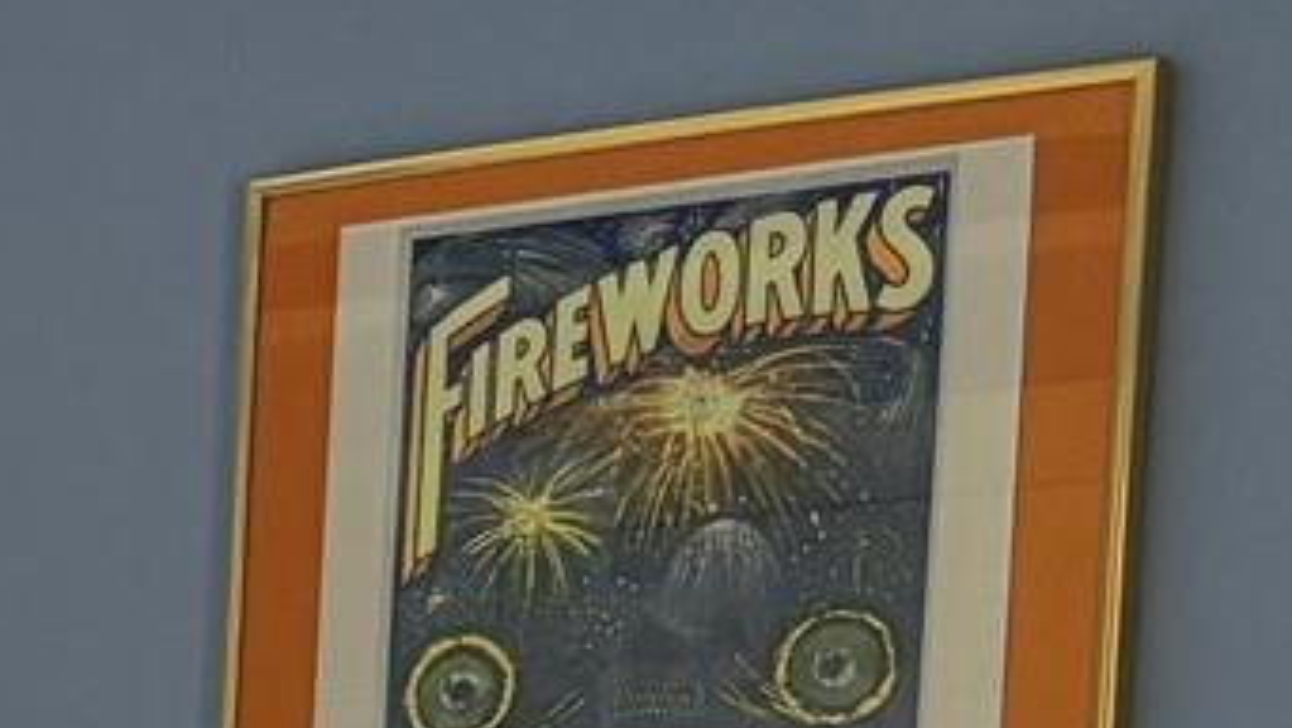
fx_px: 5825
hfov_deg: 9.9
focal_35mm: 170
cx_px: -2478
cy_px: 1862
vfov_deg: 6.7
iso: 200
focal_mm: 5.96
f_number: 1.6
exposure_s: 1/60
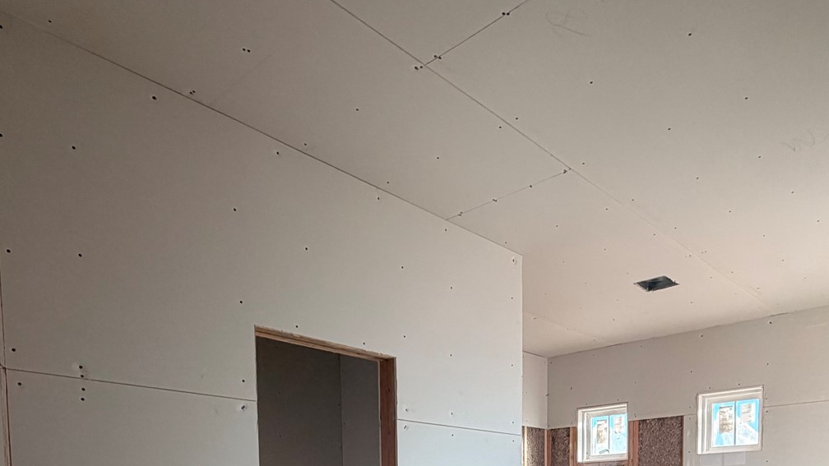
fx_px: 681
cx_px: 434
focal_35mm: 31
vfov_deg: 31.7
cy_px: 555
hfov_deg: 62.6
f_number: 2.2
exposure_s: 1/121
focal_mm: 2.22
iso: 100
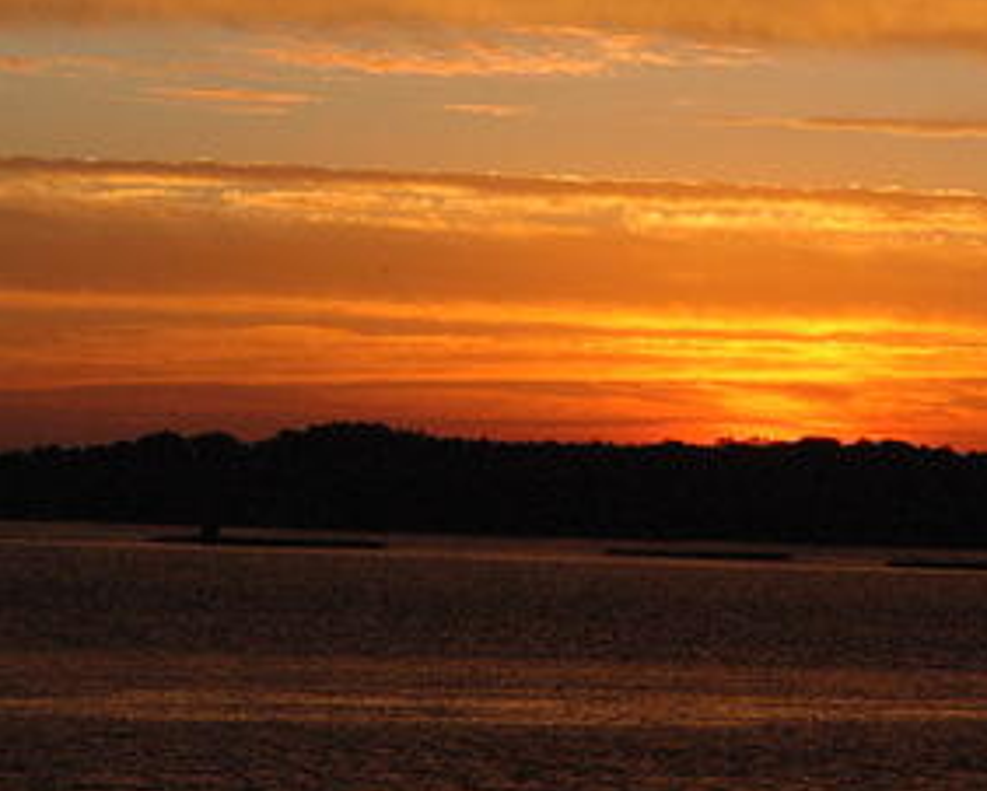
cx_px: 556
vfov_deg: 6.9
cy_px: 121
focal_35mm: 223
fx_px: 6519
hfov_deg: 8.7
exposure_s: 1/500
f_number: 11
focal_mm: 70
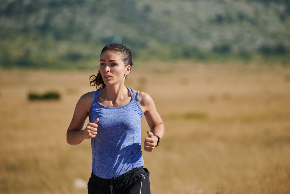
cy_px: 97
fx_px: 1611
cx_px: 145
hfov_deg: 10.3
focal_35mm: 200
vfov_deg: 6.9
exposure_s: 1/1250
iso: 90
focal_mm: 200
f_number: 3.5
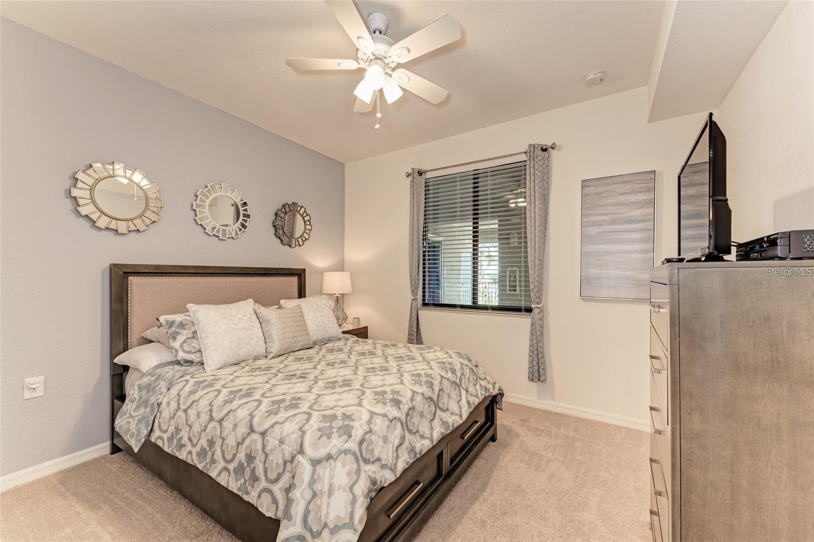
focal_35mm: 14
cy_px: 271
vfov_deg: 81.2
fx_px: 316
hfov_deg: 104.3
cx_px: 407
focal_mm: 14
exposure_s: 1/3.33
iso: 100
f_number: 7.1
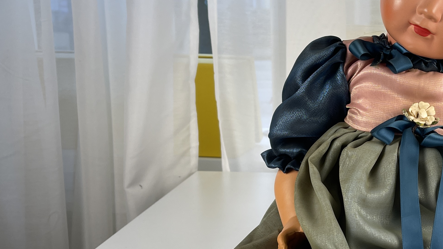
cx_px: 413
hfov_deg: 34.2
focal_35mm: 57
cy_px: 174
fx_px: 670
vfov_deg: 21.0
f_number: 1.6
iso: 32
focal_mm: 5.1
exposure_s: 1/108
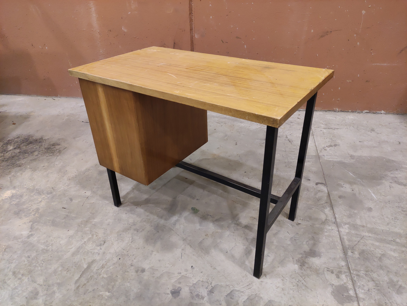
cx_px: 204
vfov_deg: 54.9
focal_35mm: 25
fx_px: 294
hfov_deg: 69.4
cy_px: 153
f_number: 1.89
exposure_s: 1/50
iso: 355
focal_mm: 5.43
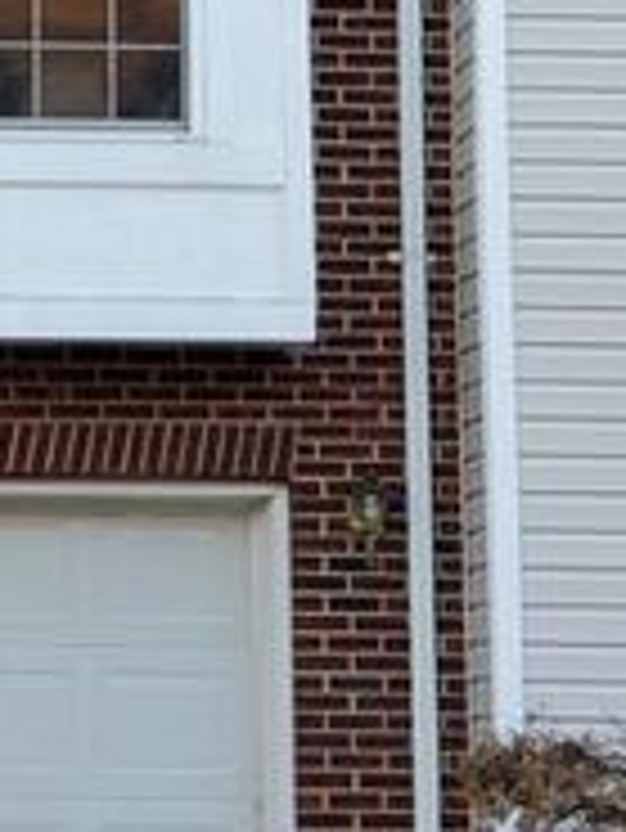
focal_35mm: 187
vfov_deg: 10.5
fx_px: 4504
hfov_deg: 7.9
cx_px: -189
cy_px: 34
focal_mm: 6
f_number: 2.4
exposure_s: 1/40
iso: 50
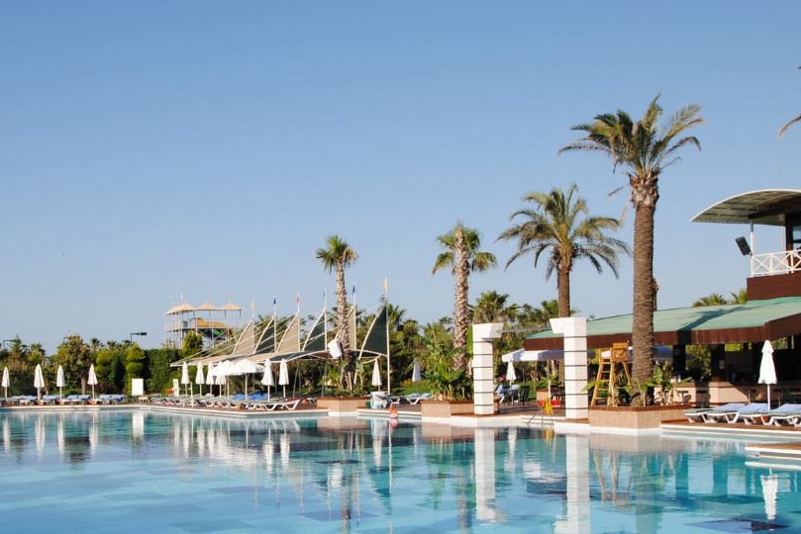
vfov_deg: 26.3
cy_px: 364
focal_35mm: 51
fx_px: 1135
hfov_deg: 38.6
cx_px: 292
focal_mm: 24
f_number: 8
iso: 100
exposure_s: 1/250
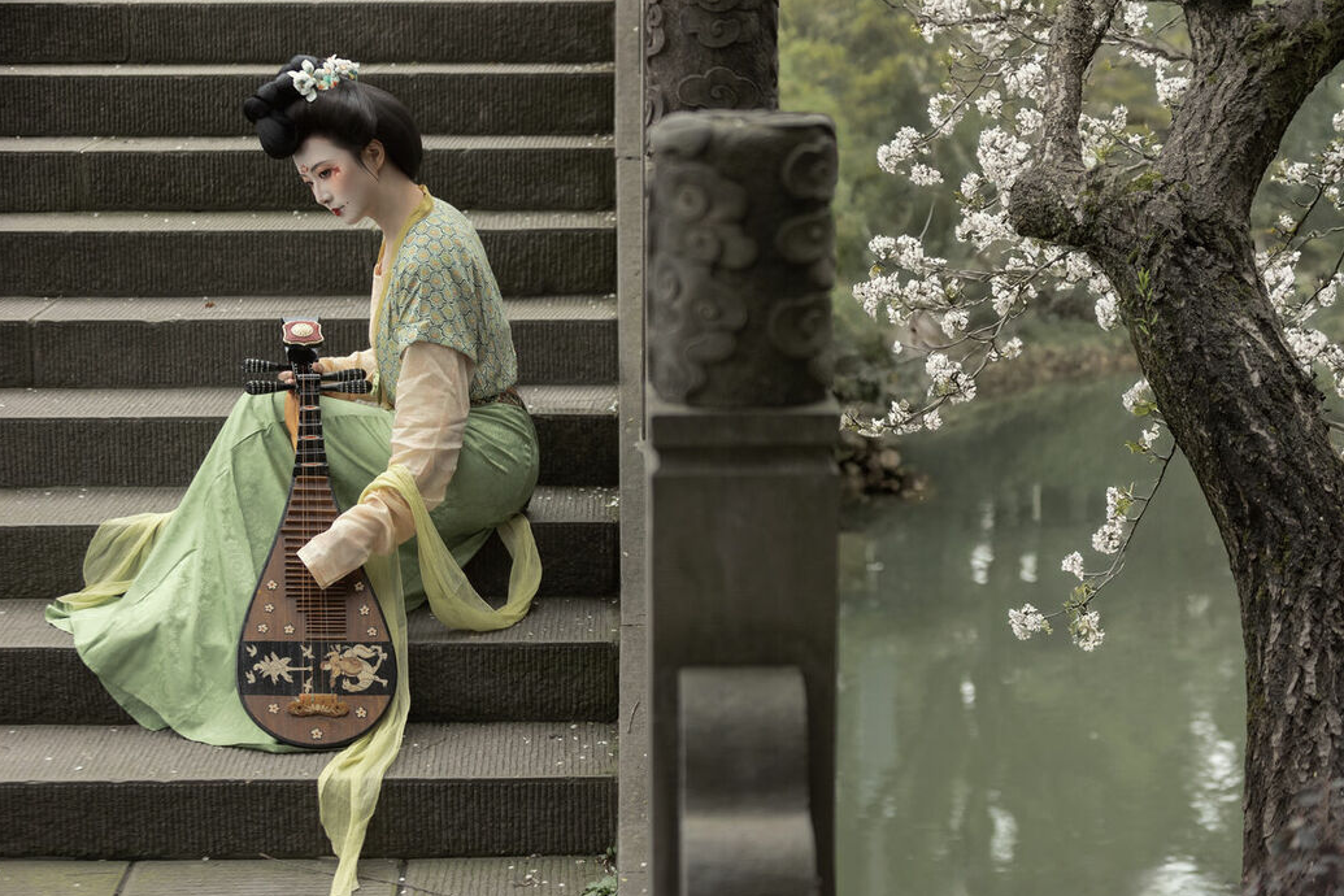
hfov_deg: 28.5
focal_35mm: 71
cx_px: 675
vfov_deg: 19.2
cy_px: 452
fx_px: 2650
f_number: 2.8
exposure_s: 1/400
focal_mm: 70
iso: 100
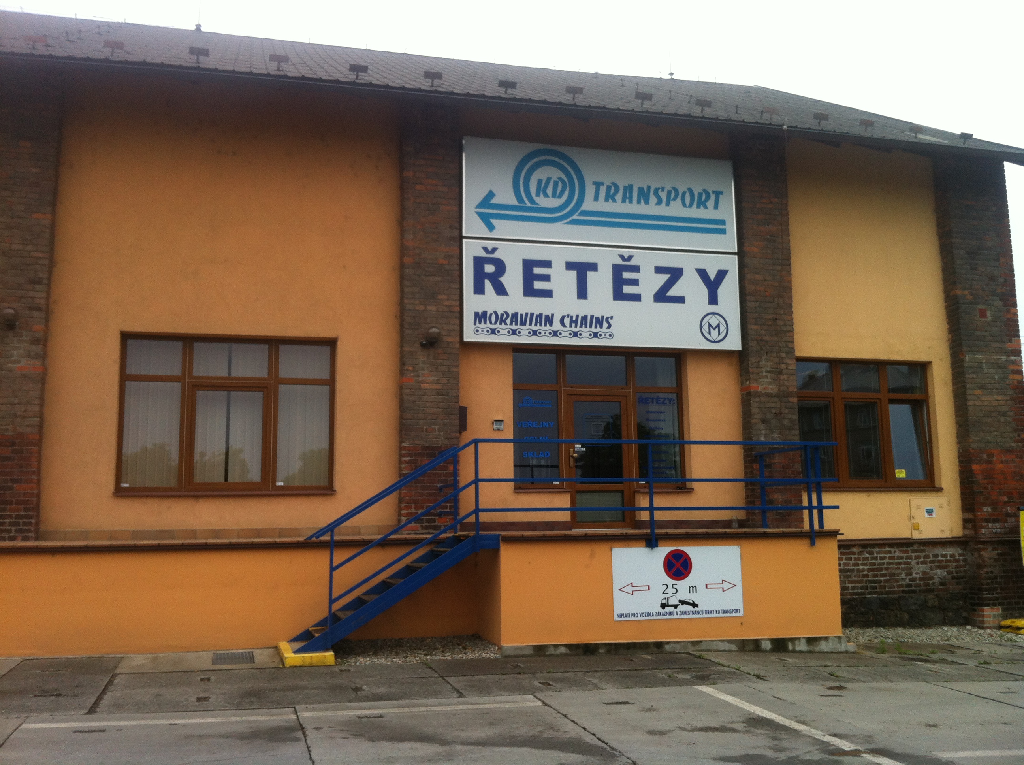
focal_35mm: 35
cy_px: 382
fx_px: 1034
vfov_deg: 40.6
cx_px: 512
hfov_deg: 52.7
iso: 80
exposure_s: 1/670
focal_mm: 3.85
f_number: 2.8
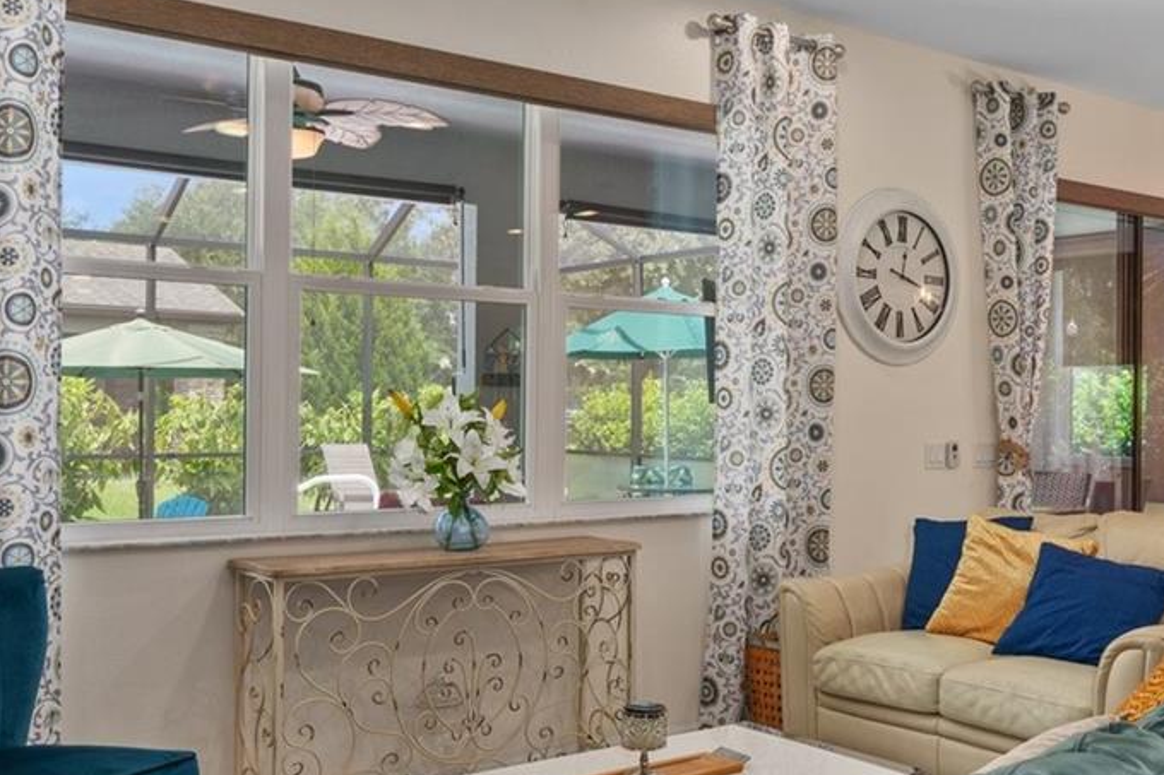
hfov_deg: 47.1
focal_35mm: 40
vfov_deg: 33.4
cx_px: 835
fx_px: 1293
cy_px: 428
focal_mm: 17
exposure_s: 1/6
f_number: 8
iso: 320
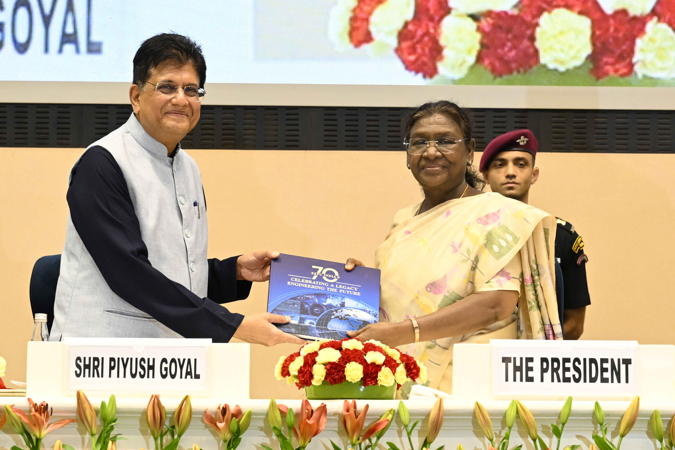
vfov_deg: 20.6
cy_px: 225
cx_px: 338
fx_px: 1237
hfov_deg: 30.5
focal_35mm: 66
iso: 1600
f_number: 4.5
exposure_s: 1/125
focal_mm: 66
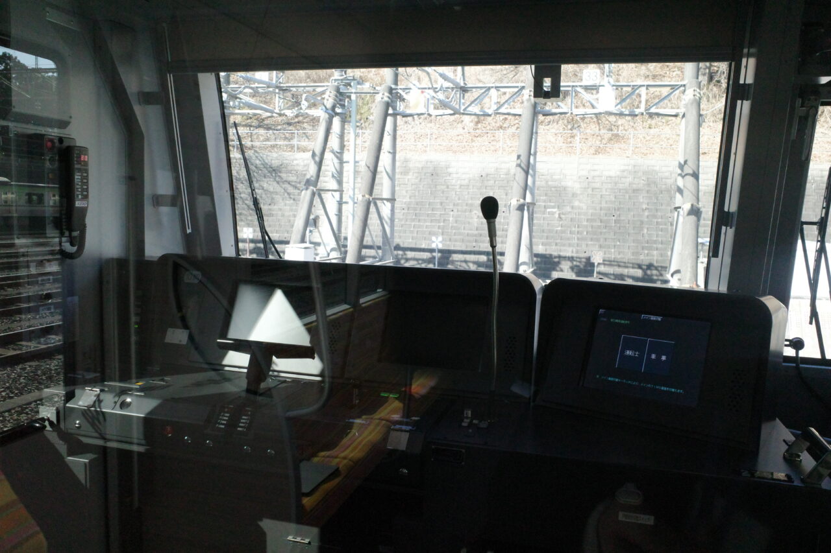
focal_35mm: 28
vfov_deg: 46.4
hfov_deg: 65.5
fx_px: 646
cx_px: 416
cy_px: 276
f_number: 5.6
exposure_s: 1/1600
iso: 6400
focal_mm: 18.3
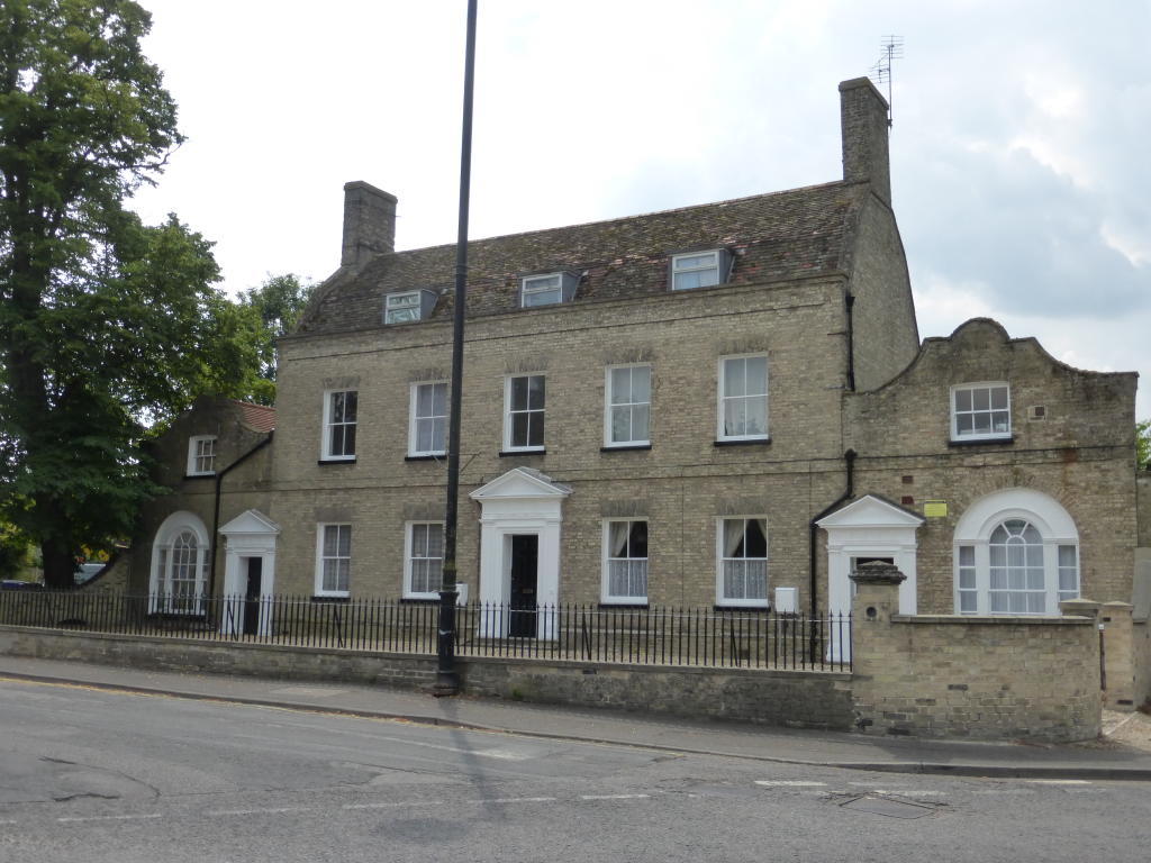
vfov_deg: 40.7
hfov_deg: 52.6
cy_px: 432
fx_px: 1164
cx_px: 576
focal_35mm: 35
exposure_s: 1/1000
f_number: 3.7
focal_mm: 6.1
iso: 160
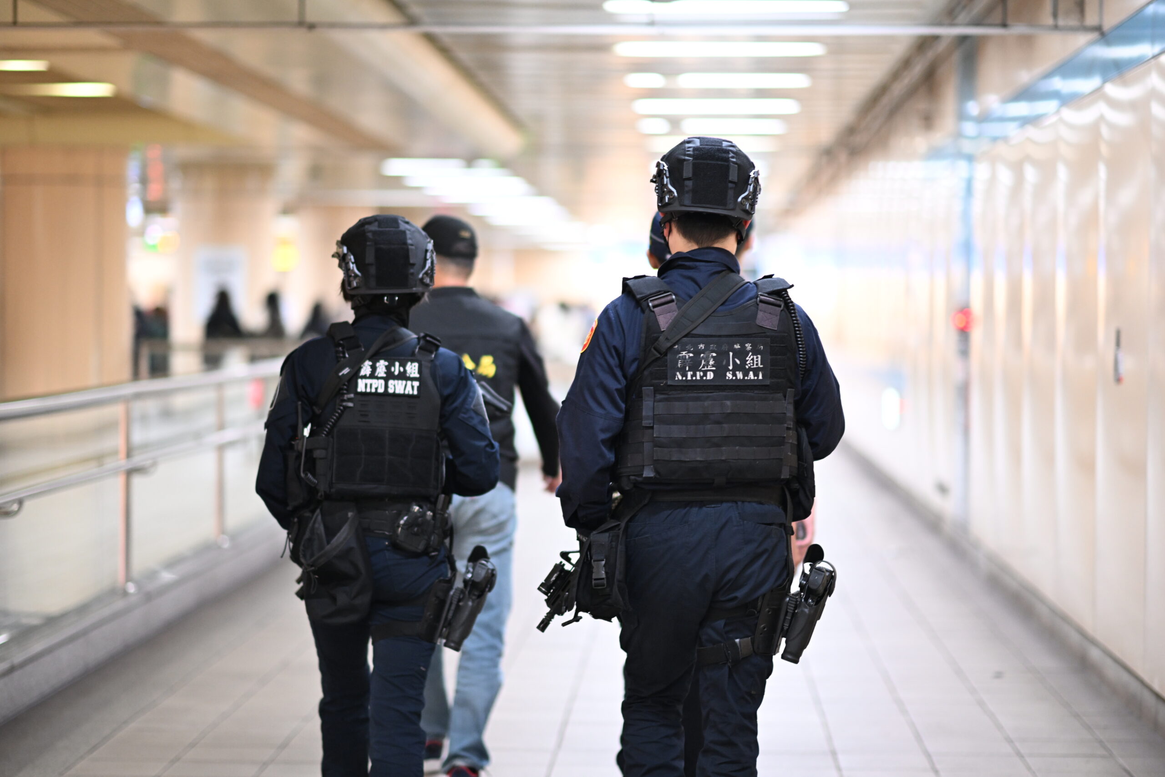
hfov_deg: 23.9
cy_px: 388
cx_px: 582
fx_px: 2751
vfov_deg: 16.1
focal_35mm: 85
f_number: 1.4
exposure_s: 1/160
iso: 1800
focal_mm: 85
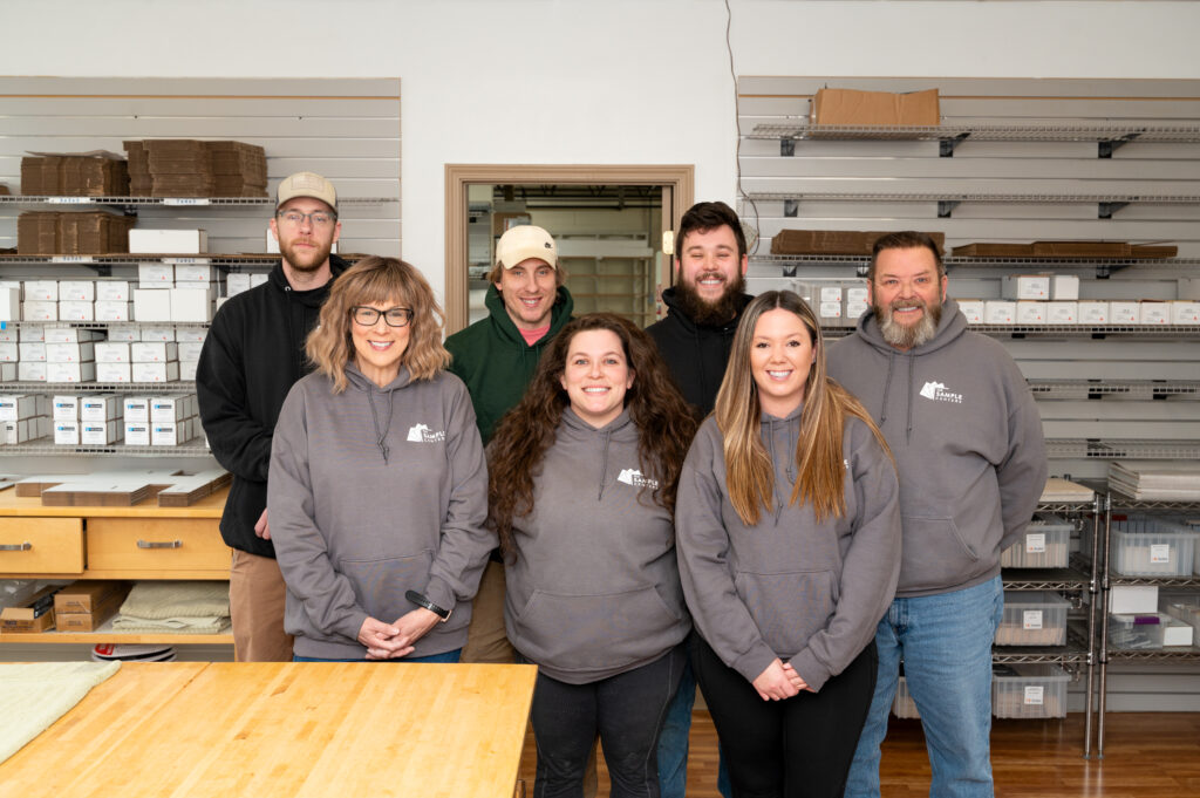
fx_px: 1299
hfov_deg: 49.6
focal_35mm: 39
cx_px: 600
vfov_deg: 34.2
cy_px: 399
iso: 250
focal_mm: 39
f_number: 5
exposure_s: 1/125
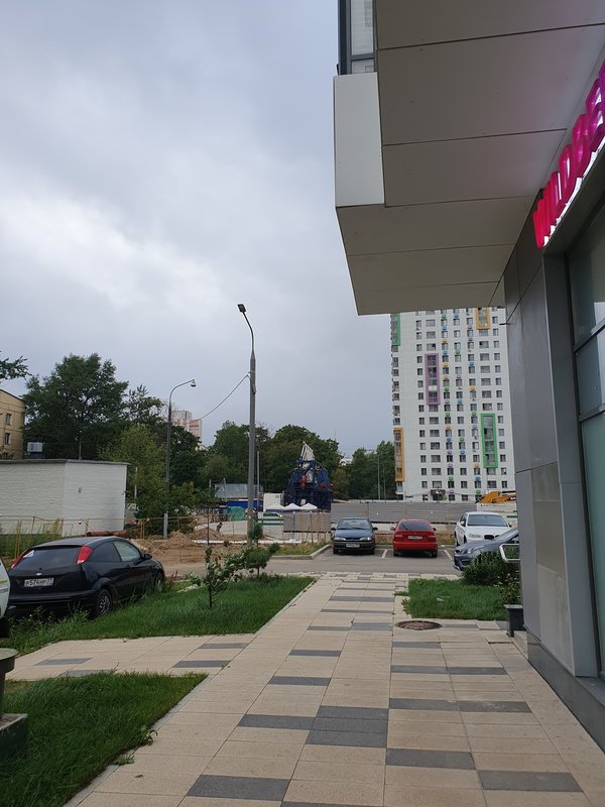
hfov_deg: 53.1
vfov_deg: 67.3
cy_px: 404
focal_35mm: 26
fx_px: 606
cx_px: 302
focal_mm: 4.32
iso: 50
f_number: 2.4
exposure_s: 1/224
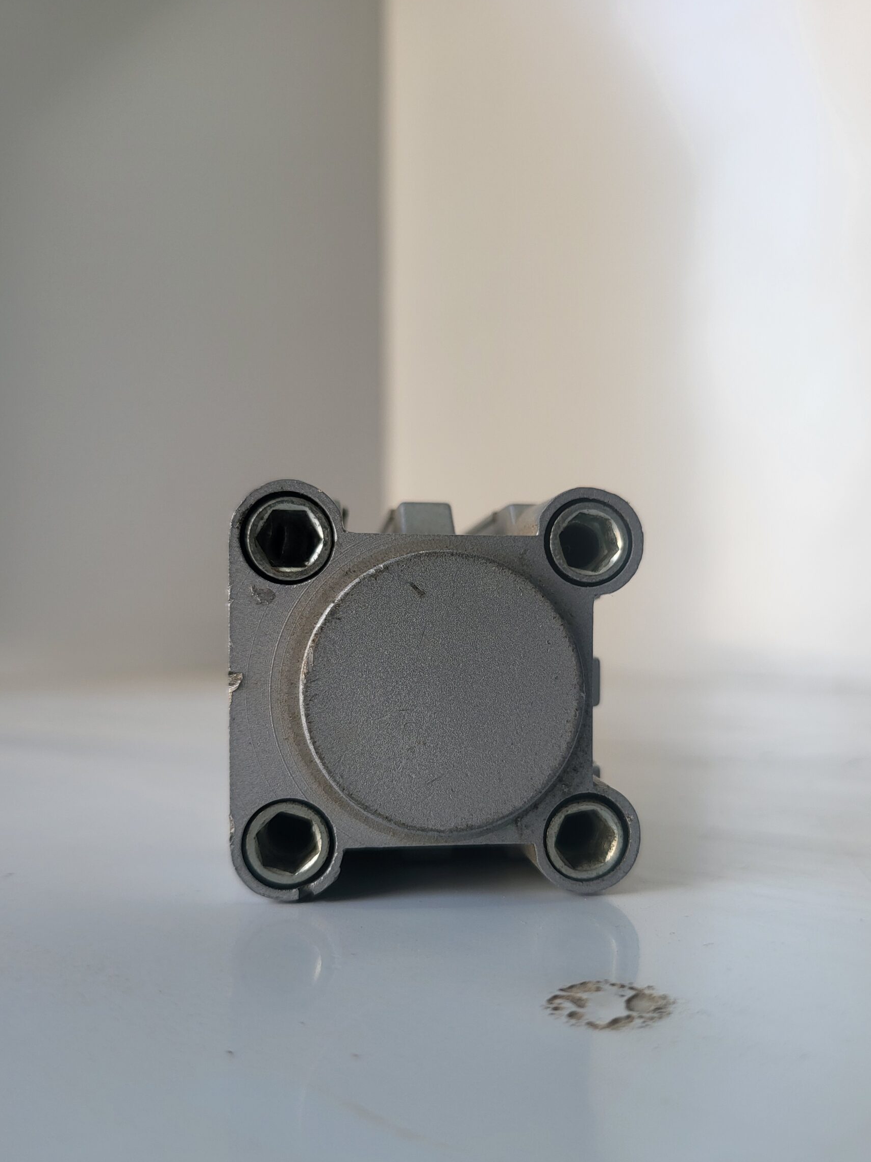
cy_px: 647
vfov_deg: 65.1
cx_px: 457
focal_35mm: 27
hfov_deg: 51.3
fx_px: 906
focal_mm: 5
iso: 40
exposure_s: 1/123
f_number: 1.8
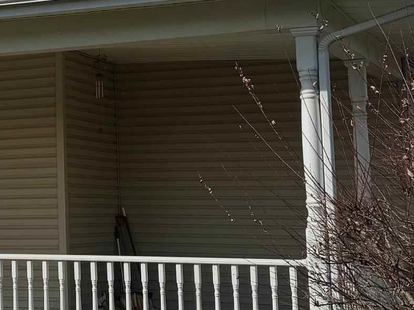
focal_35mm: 94
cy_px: 78
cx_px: -81
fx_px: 1124
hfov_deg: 19.6
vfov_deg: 15.7
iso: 80
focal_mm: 6.76
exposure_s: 1/5348
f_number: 1.78
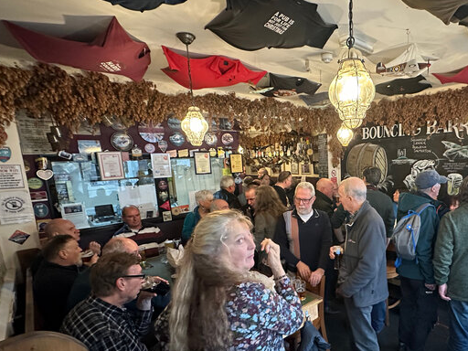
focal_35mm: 21
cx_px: 315
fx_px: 284
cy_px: 210
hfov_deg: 76.3
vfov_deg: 62.9
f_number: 2.2
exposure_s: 1/60
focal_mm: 2.22
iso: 1000
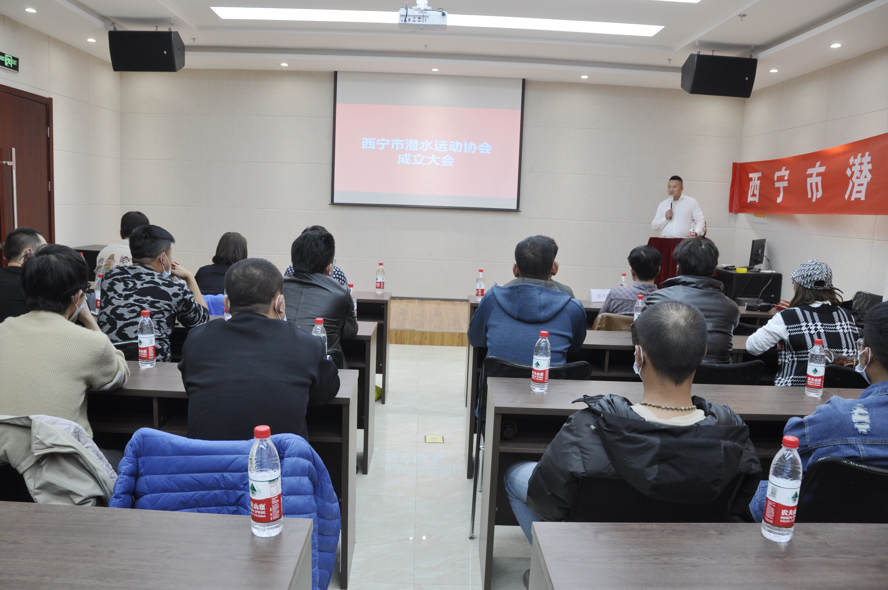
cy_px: 295
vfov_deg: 47.8
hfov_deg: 67.4
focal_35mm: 27
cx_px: 444
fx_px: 665
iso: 400
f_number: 5
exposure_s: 1/25
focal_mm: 18
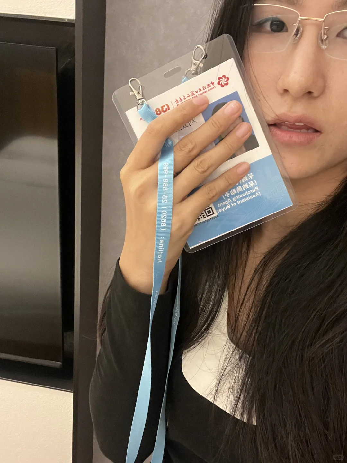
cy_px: 232
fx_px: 401
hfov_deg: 46.8
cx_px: 174
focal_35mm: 30
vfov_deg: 60.0
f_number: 2.2
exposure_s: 1/33
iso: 320
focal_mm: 2.71
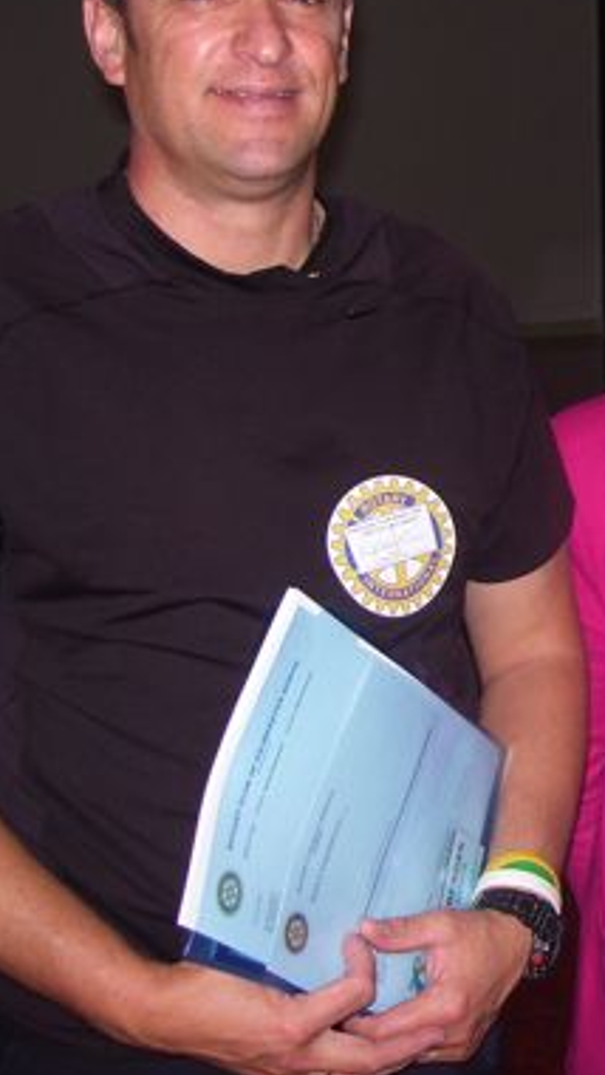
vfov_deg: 31.8
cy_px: 458
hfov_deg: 16.9
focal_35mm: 66
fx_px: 1881
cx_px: 851
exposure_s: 1/60
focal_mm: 6
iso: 80
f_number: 2.7
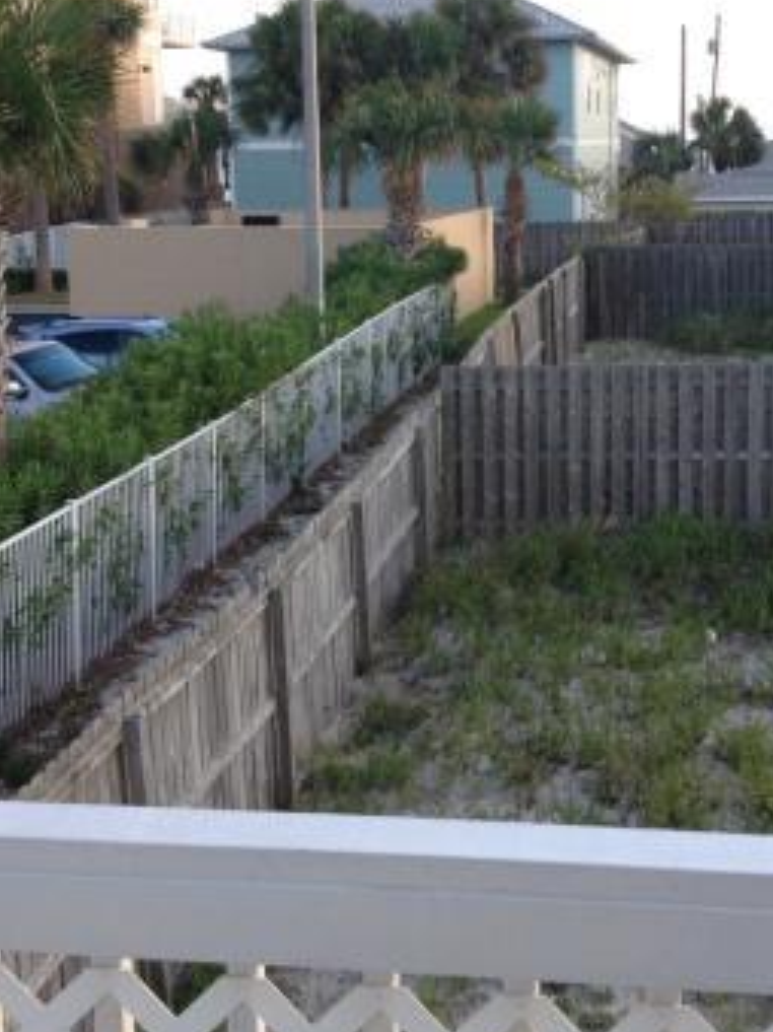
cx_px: 487
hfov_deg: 23.6
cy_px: 377
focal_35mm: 62
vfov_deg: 31.1
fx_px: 1847
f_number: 2.4
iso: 50
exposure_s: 1/60
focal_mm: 4.28
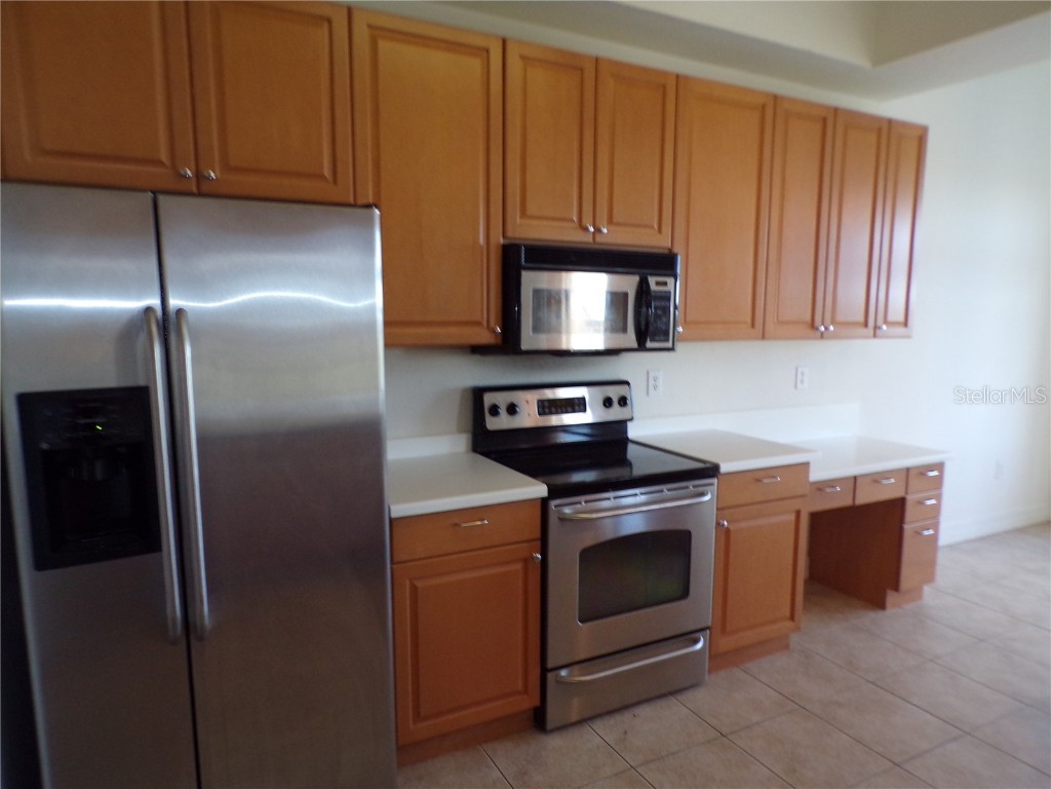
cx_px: 526
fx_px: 729
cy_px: 394
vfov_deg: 56.8
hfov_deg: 71.6
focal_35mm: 24
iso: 200
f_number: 3
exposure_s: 1/34
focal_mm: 4.3
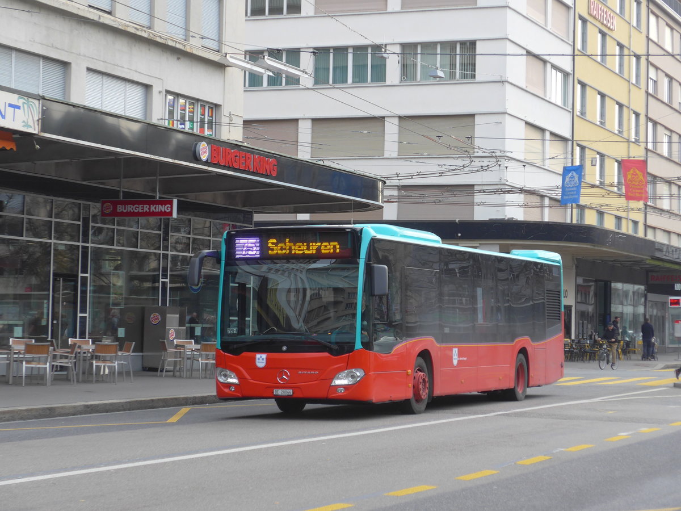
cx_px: 340
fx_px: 1771
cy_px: 256
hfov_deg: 21.8
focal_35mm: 90
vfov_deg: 16.4
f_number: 4.6
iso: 160
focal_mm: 18
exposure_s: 1/200
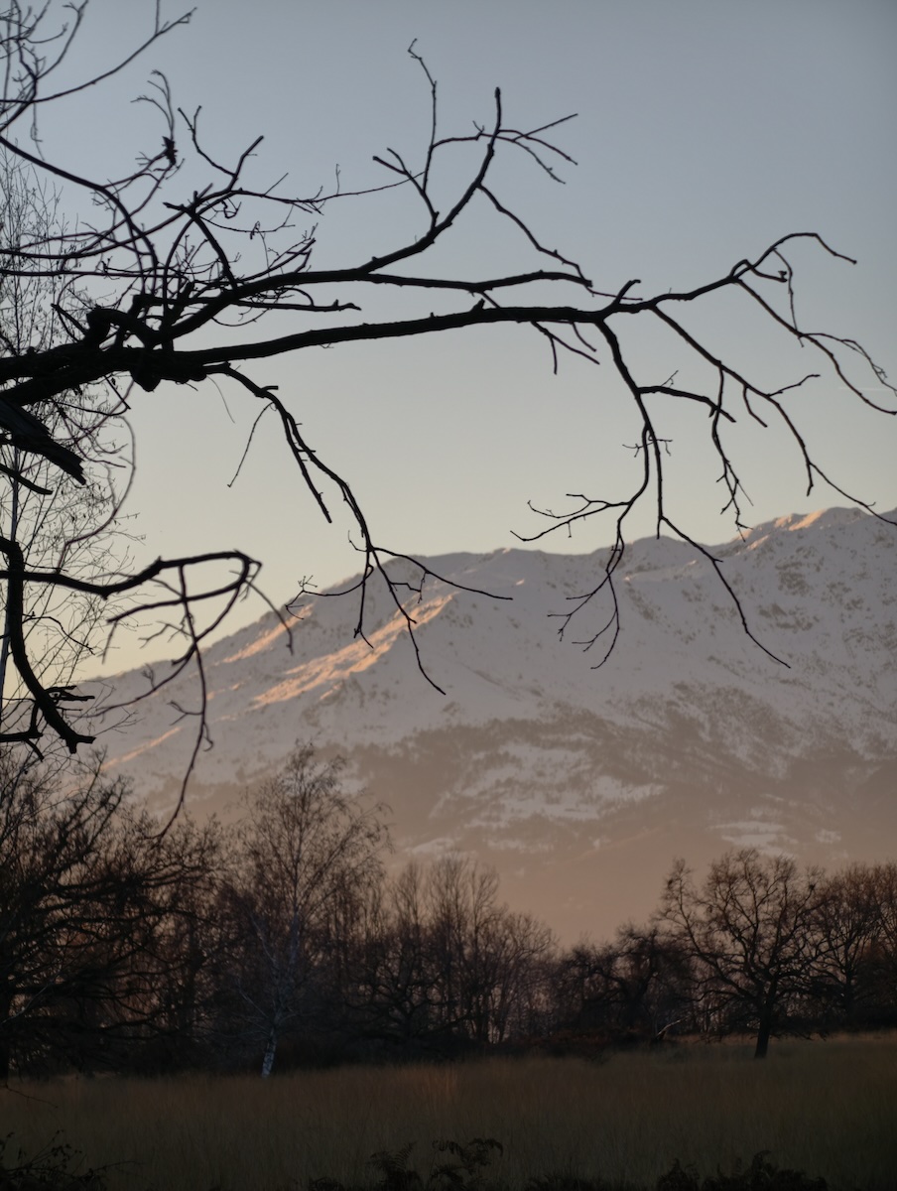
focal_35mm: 200
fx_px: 6891
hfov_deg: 7.4
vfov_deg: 9.9
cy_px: 596
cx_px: 448
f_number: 2.67
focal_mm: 52.83
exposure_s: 1/400
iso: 194
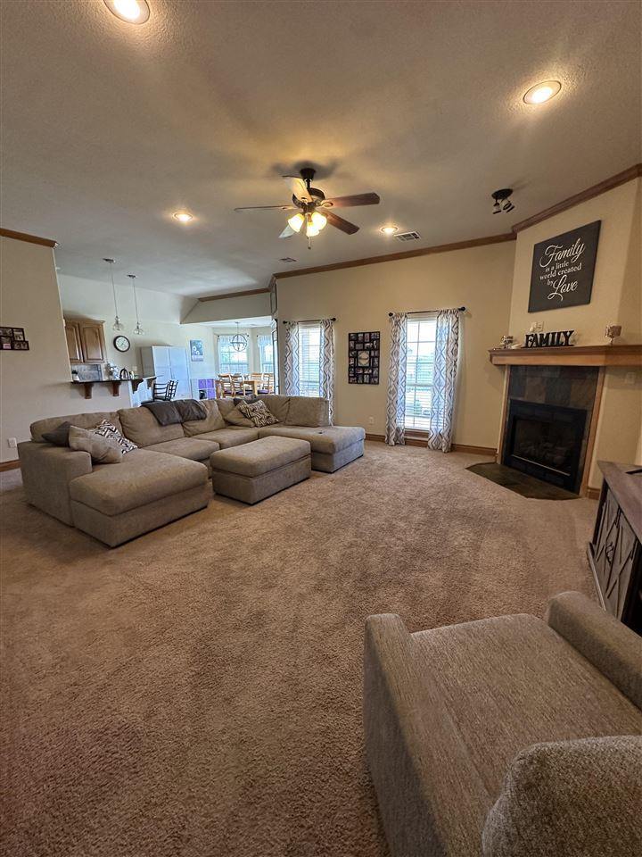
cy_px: 428
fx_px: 346
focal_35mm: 14
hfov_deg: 85.7
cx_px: 321
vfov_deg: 102.1
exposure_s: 1/120
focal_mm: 2.22
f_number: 2.2
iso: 320
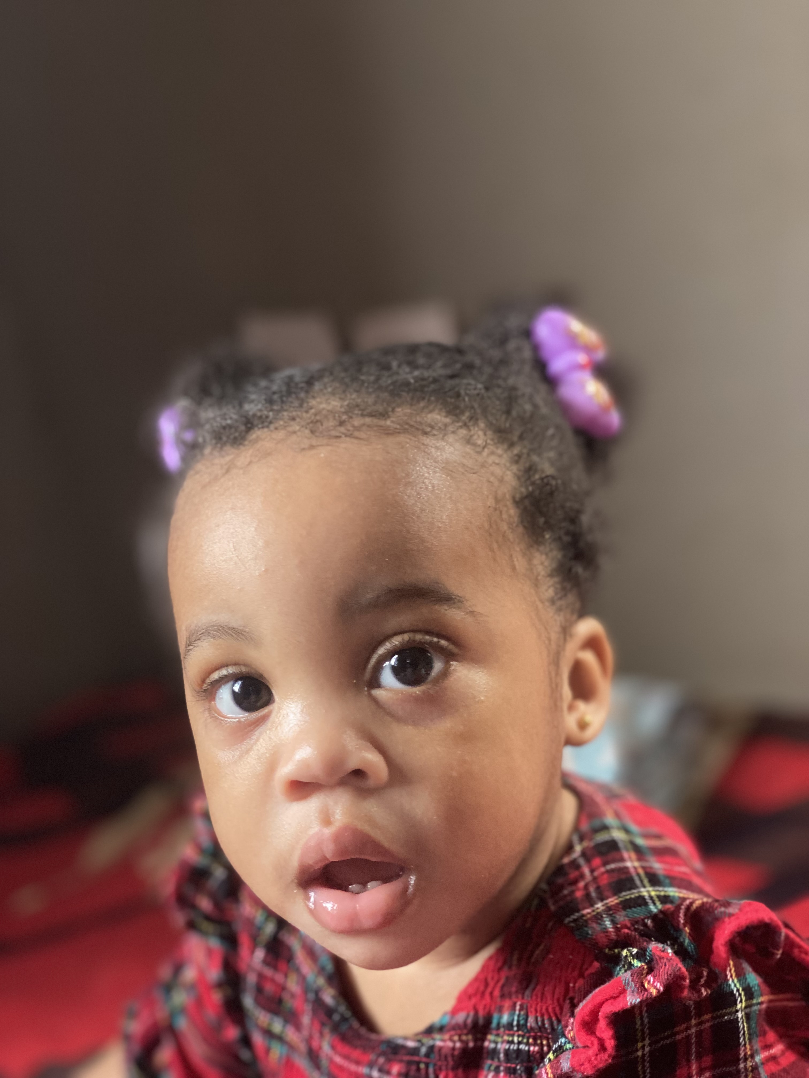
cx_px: 404
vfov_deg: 36.8
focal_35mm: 52
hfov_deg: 28.0
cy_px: 539
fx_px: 1620
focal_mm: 6
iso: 200
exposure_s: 1/33
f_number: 2
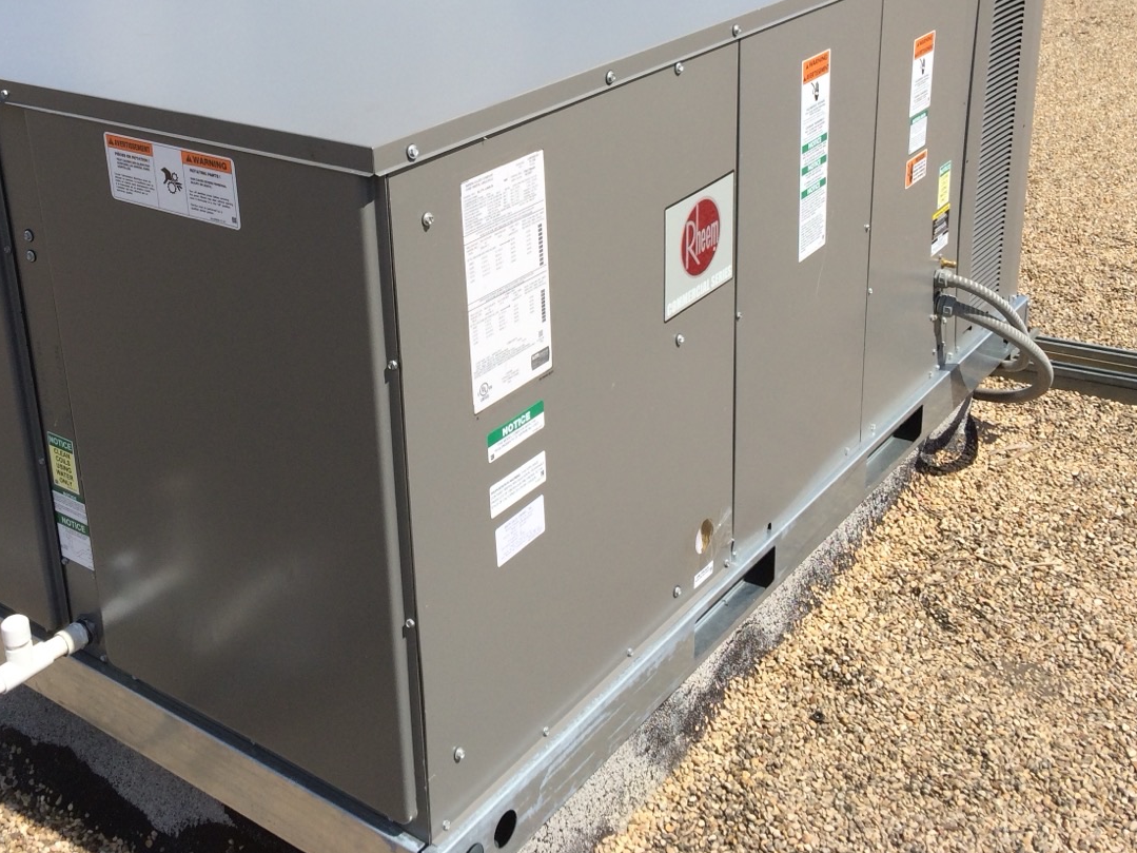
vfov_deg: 33.1
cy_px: 245
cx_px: 443
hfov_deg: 43.6
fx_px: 1412
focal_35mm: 43
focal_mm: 4.15
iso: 32
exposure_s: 1/2564
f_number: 2.2
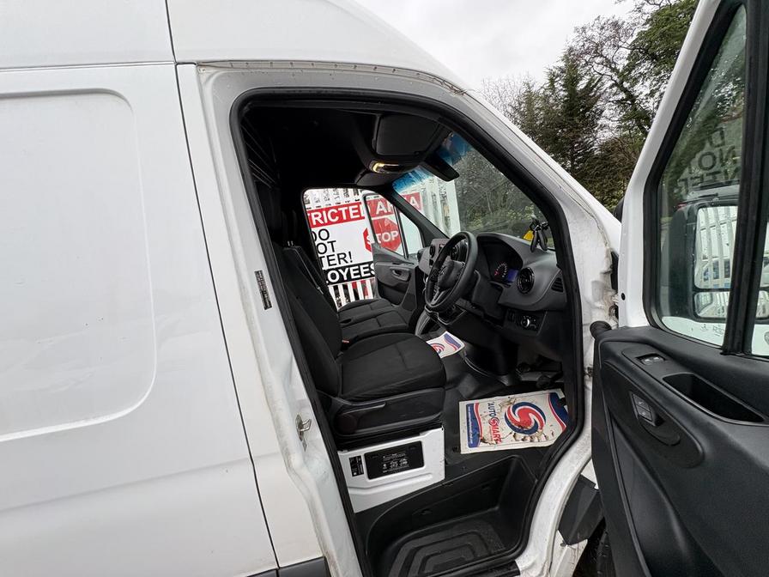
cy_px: 288
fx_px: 311
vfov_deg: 85.7
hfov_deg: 102.1
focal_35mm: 14
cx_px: 384
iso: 80
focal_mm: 2.22
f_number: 2.2
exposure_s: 1/99
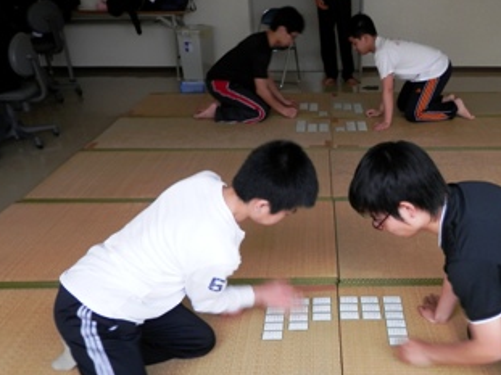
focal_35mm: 36
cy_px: 249
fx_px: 521
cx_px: 335
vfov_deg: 39.2
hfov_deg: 50.4
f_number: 3
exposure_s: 1/40
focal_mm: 4.5
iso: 80
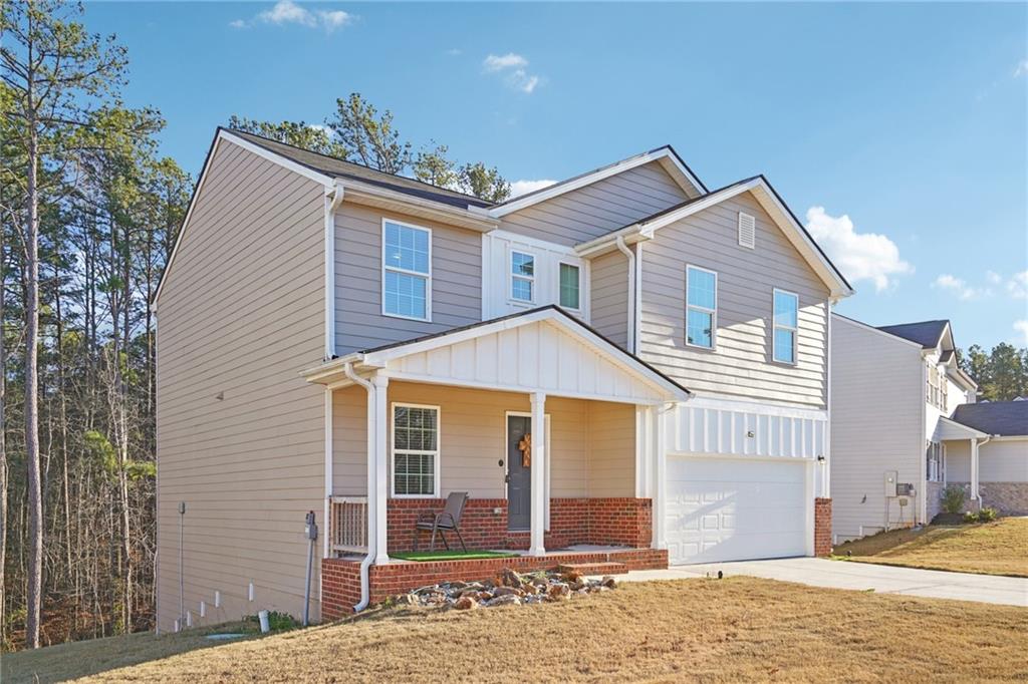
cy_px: 342
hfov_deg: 67.4
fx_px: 771
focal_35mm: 27
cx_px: 514
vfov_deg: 47.9
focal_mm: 27
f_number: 8
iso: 100
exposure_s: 1/80
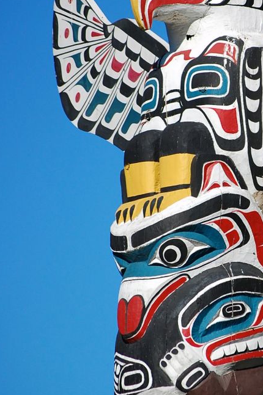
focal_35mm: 427
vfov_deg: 4.8
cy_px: 177
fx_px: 4689
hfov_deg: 3.2
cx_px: 280
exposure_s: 1/1600
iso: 200
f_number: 5
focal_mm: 120
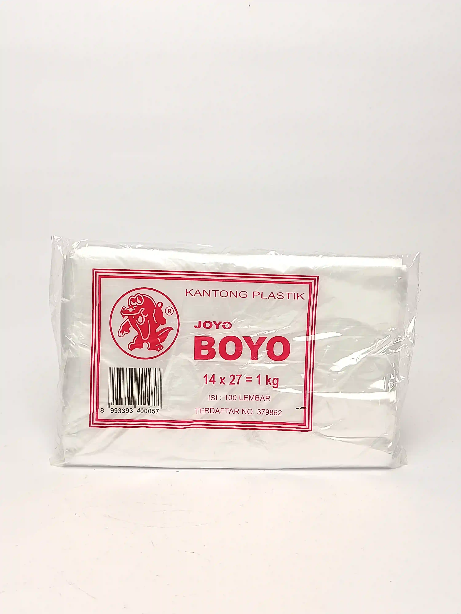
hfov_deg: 32.9
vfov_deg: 42.9
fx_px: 781
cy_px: 307
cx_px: 230
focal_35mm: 44
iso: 117
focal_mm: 5.24
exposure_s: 1/100
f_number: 1.7
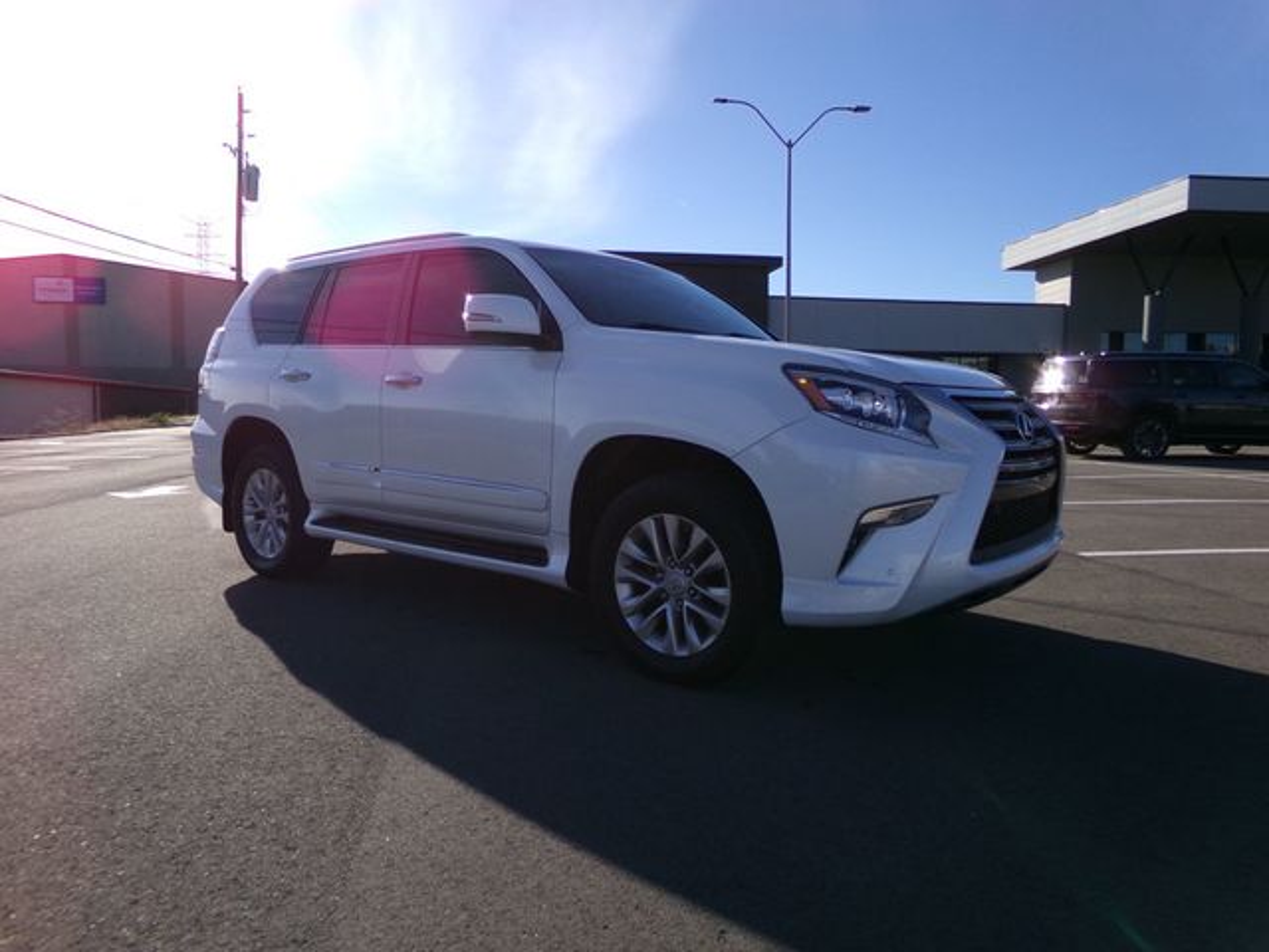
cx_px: 634
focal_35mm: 24
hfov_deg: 71.6
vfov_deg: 56.8
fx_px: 880
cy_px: 476
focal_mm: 4.3
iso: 100
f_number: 3.7
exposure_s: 1/800
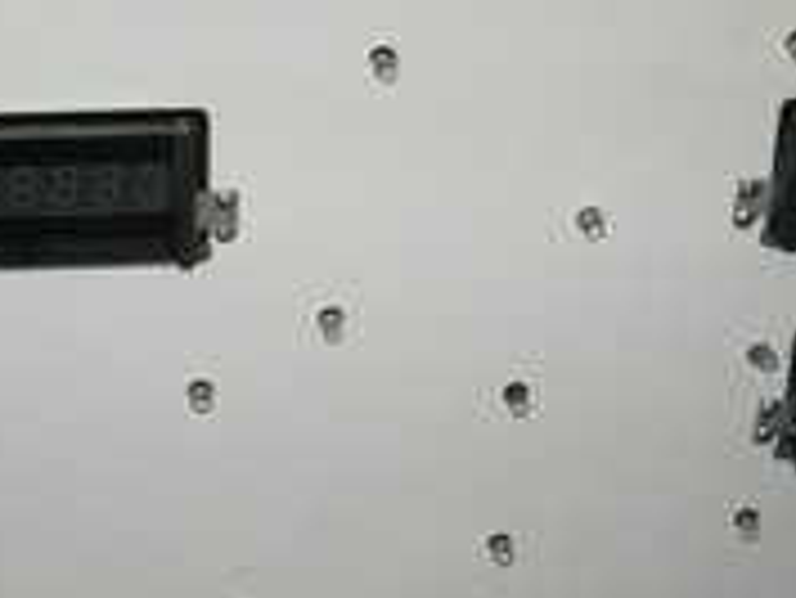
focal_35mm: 99
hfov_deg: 19.8
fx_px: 2278
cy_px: 330
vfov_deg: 15.0
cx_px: 373
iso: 200
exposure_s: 1/40
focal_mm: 5.8
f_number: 2.6
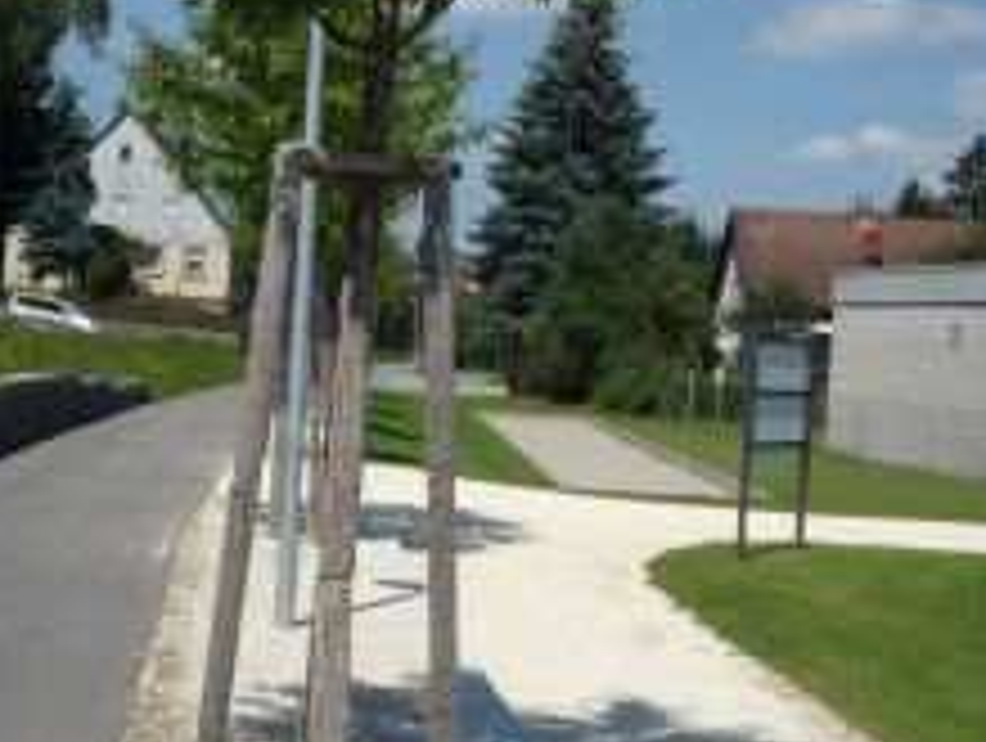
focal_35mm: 70
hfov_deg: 27.7
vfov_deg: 21.1
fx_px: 1997
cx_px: 522
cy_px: 387
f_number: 5.6
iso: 100
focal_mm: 5.2
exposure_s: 1/640
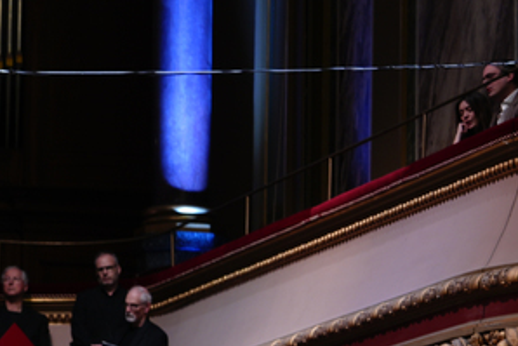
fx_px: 4059
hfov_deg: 7.2
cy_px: 349
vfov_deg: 4.9
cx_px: -149
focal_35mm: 282
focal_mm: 70
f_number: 3.2
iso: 200
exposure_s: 1/20
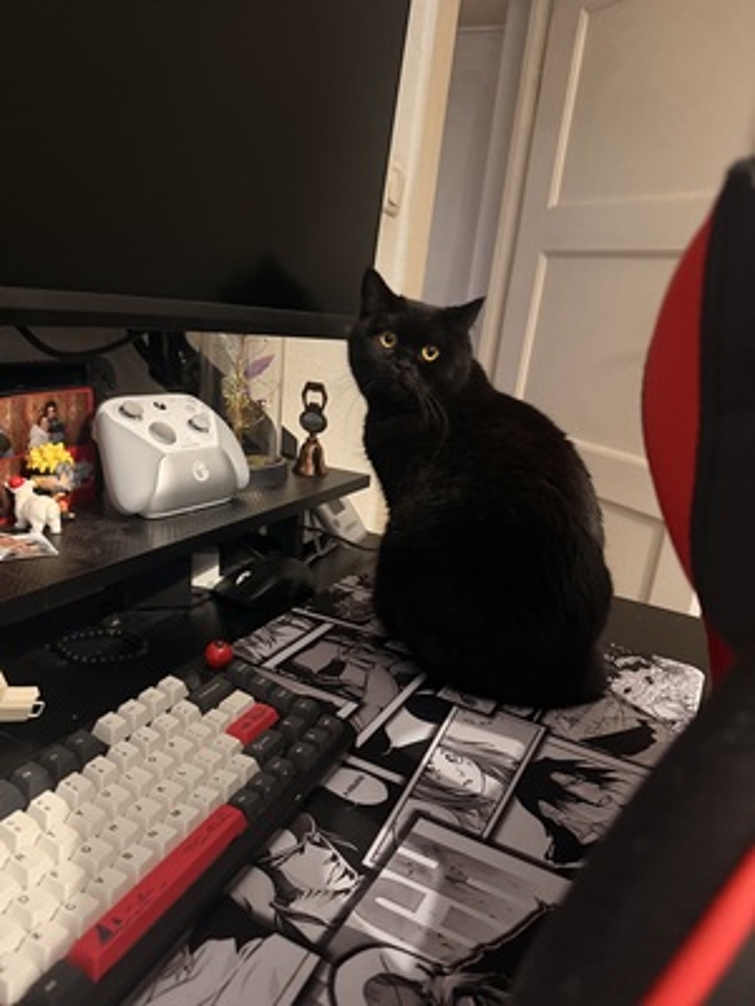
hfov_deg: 56.8
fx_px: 698
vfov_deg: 71.6
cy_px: 503
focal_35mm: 24
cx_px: 378
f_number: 1.78
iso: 1000
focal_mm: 6.76
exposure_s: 1/30
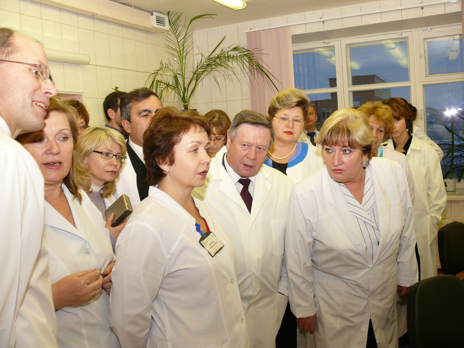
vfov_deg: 40.7
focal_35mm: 35
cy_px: 174
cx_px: 232
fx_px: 469
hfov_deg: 52.6
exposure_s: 1/30
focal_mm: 7.4
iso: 100
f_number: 4
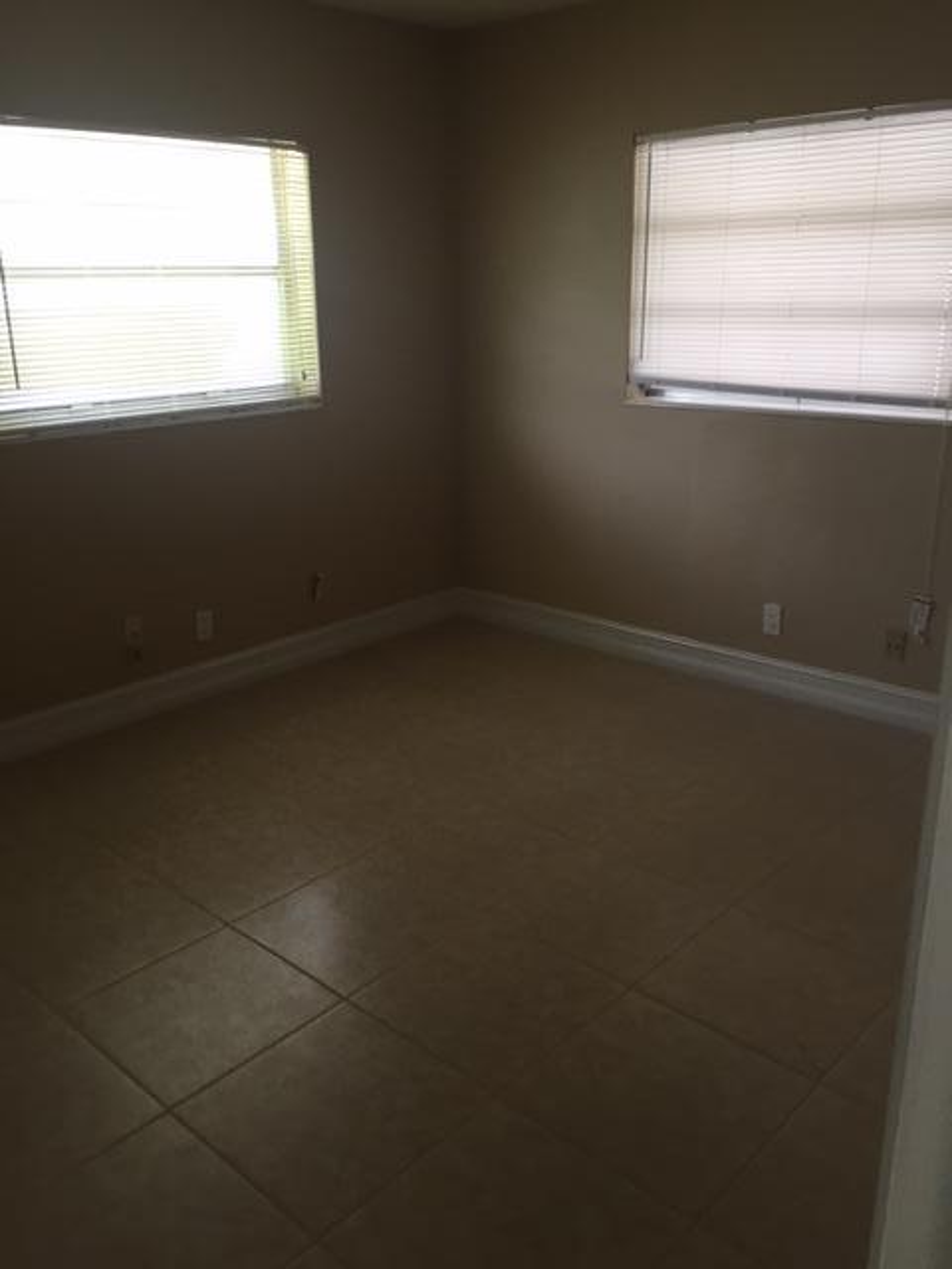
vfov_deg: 61.7
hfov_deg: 48.2
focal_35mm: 29
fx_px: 1063
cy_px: 634
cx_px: 476
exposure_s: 1/30
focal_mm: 4.15
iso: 40
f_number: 2.2
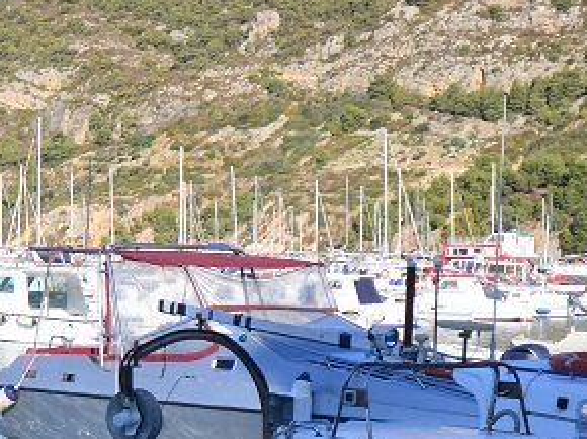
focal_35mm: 119
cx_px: 185
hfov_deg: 16.5
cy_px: 572
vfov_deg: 12.1
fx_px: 2016
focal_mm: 24
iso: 640
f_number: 4
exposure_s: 1/3200
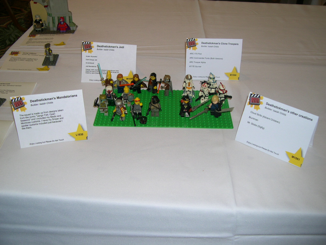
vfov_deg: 37.7
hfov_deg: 49.0
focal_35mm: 38
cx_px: 163
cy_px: 122
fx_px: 358
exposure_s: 1/60
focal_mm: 8
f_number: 2.8
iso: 100
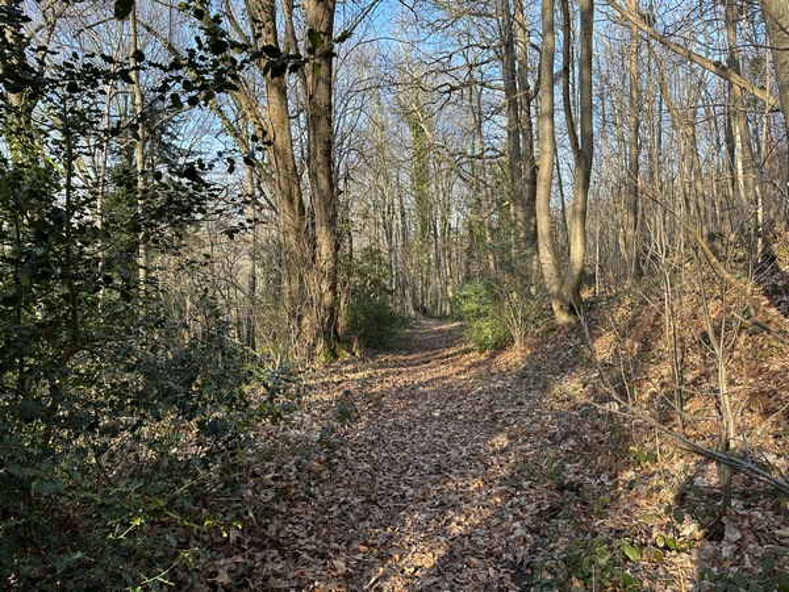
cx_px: 394
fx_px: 547
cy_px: 296
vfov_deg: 56.8
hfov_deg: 71.6
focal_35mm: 24
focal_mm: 6.86
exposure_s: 1/527
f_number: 1.78
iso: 80
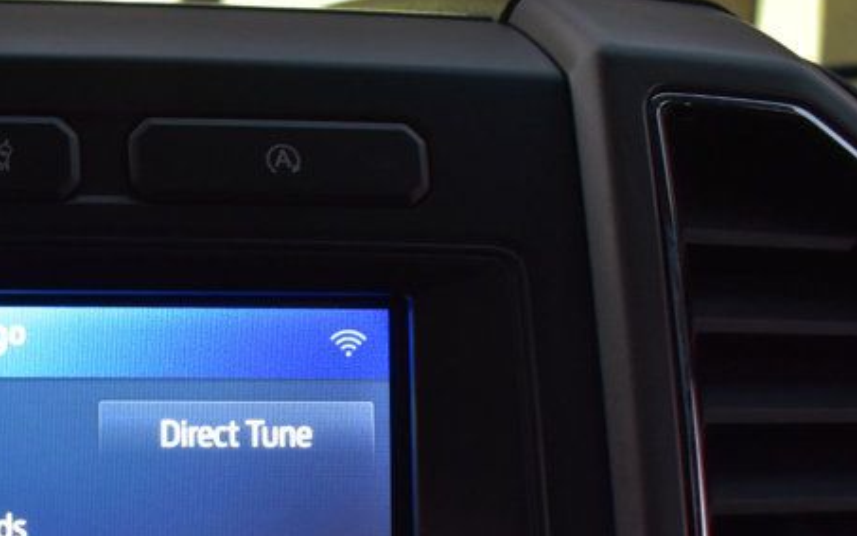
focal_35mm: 83
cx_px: -49
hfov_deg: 23.6
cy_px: 640
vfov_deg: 15.2
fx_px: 1938
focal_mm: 24
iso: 1100
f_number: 6.3
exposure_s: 1/15
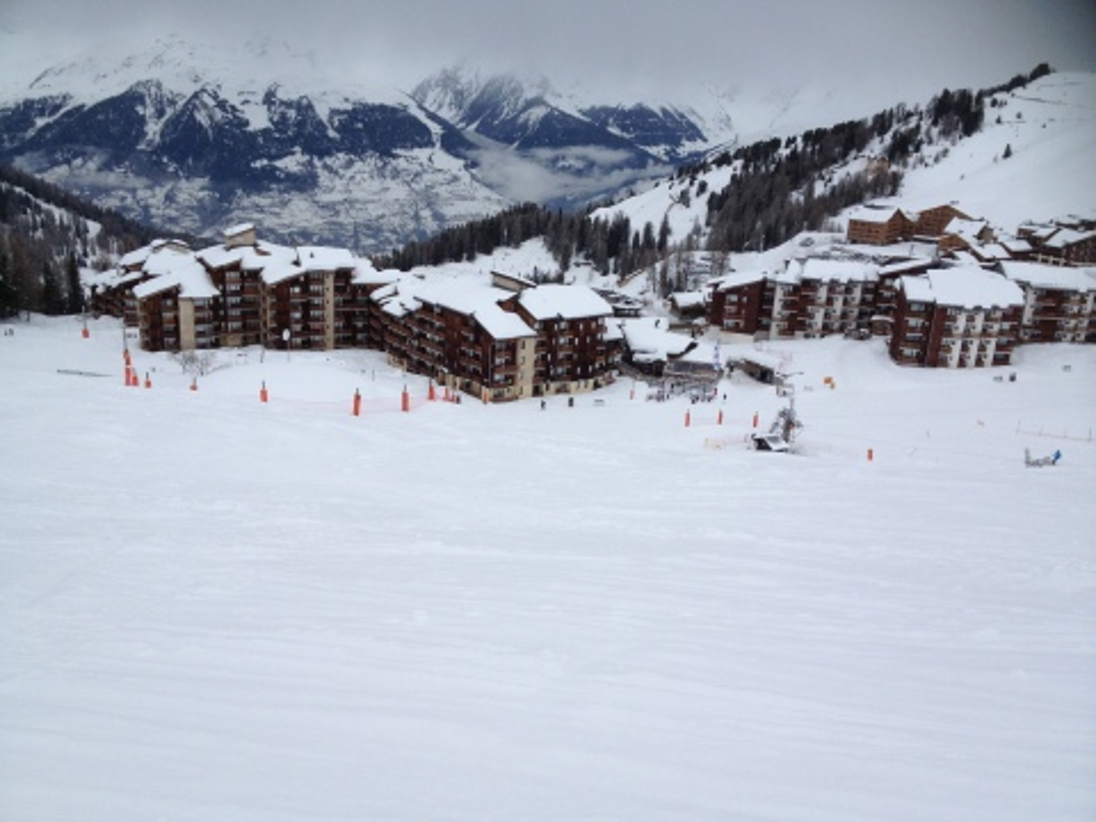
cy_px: 411
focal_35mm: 35
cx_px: 548
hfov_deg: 52.6
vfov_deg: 40.7
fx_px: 1108
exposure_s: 1/1905
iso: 50
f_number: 2.4
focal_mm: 4.28
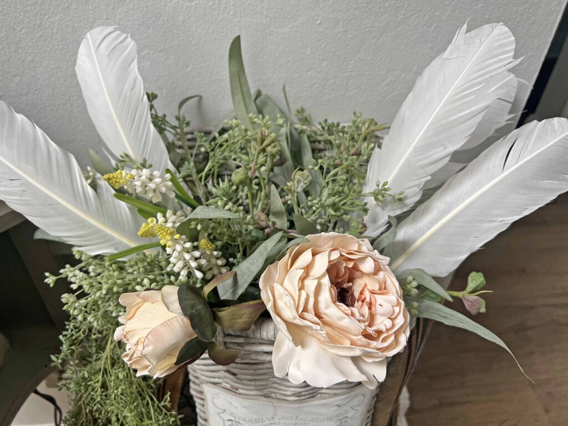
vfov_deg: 53.1
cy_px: 213
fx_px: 427
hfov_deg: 67.3
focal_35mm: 26
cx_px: 284
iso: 100
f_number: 1.5
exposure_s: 1/121
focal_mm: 5.7
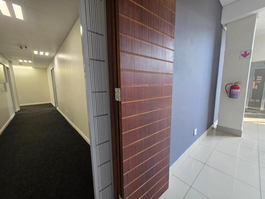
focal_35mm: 13
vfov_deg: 89.9
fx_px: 100
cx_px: 132
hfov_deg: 106.2
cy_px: 100
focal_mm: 2.2
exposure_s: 1/100
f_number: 1.9
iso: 200
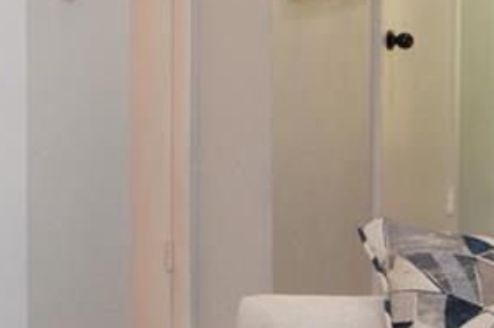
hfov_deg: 16.4
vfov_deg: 13.0
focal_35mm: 103
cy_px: -45
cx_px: -418
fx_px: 1412
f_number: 4
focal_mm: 12
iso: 400
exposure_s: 1/60
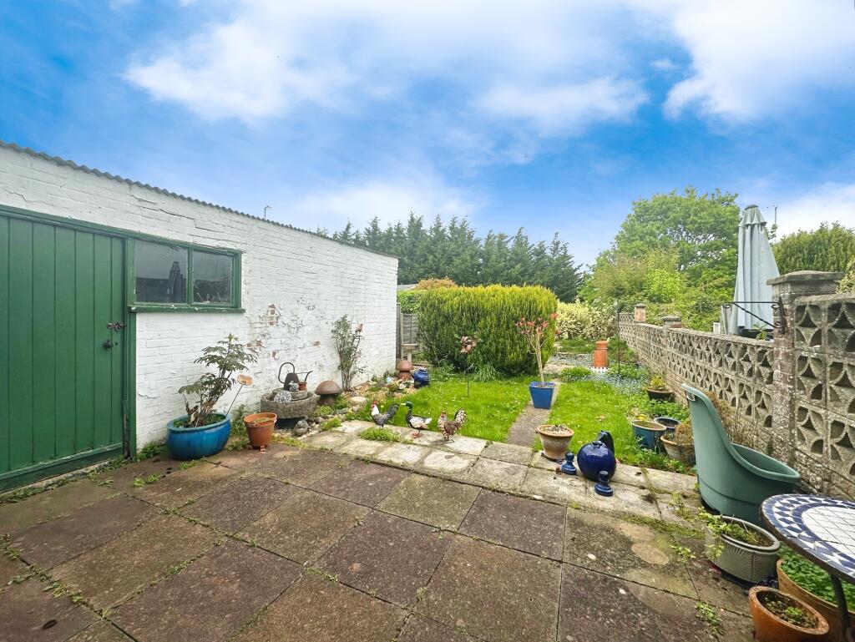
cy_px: 321
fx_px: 346
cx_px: 428
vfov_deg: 85.7
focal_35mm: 14
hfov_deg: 102.0
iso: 40
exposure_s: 1/1401
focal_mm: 2.22
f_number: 2.2
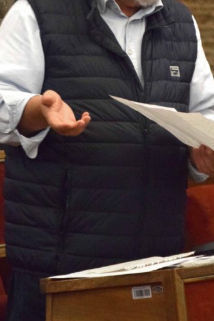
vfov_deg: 7.8
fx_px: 2345
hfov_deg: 5.2
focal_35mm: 263
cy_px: 28
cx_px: 138
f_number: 5.3
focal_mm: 80
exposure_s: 1/60
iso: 3200
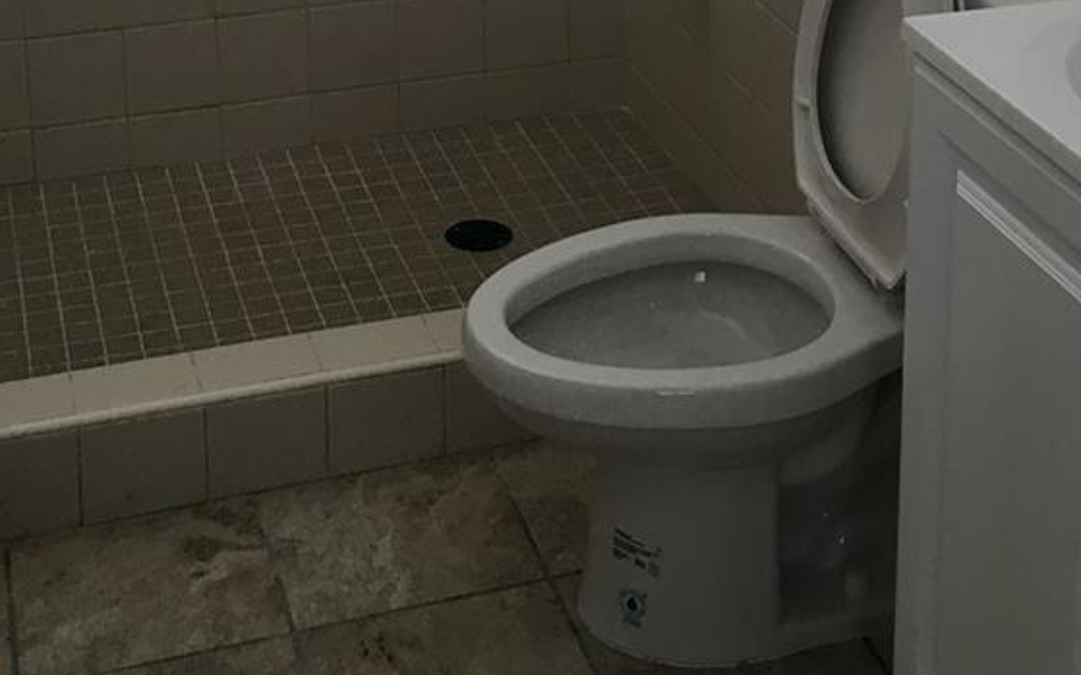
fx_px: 1944
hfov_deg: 31.0
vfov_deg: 18.1
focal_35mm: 66
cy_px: -257
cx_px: 466
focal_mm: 4.15
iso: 25
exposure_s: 1/30
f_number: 2.2
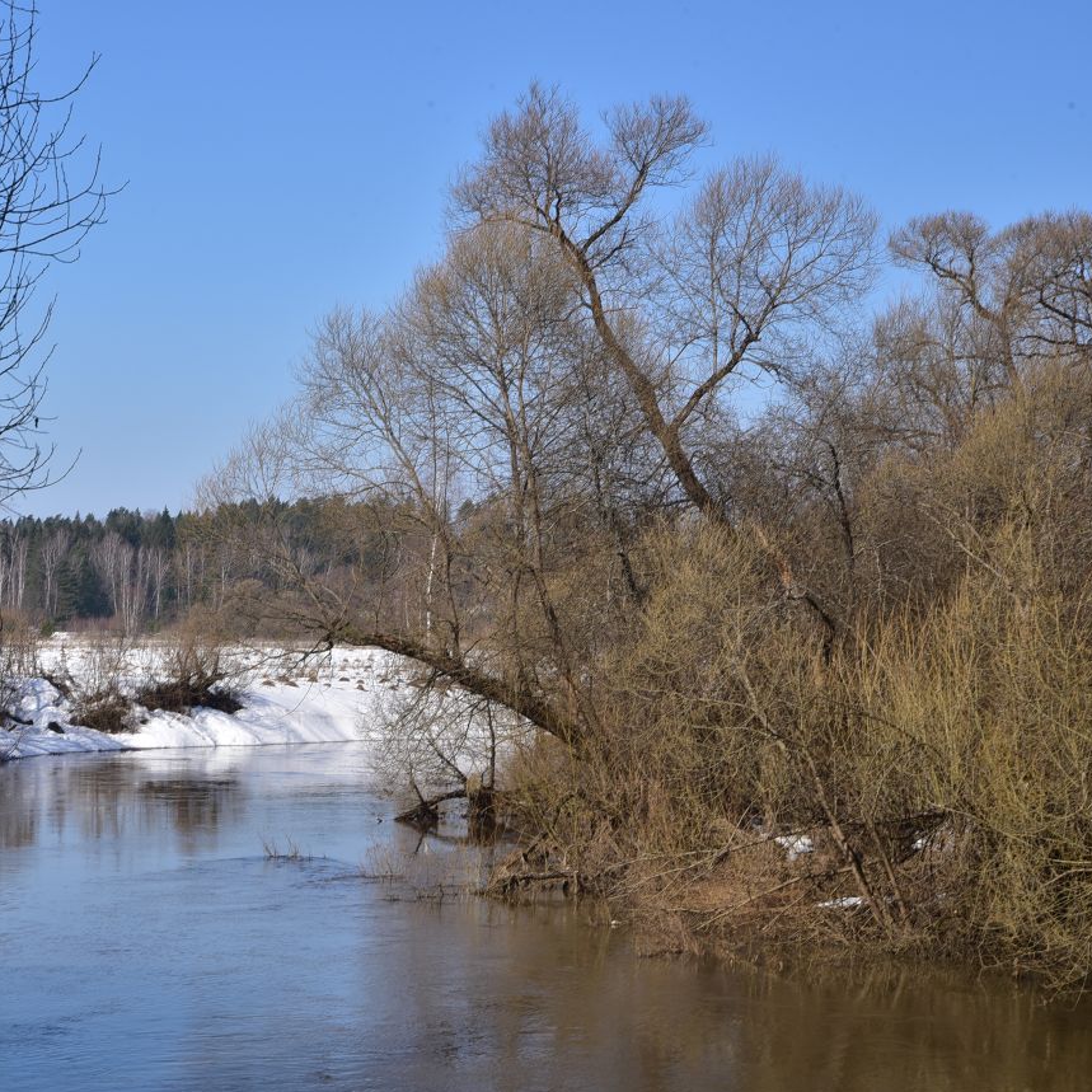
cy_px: 550
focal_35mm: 72
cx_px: 296
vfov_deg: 24.0
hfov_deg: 23.8
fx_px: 2570
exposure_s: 1/125
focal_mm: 56
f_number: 14
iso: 125
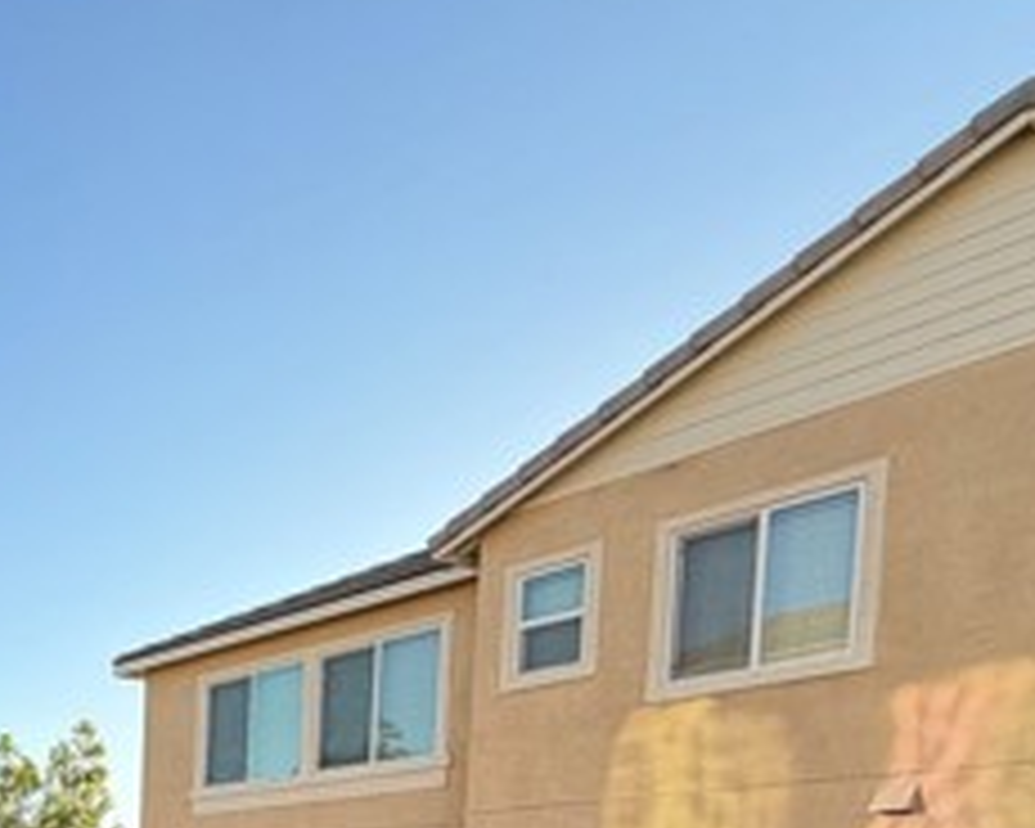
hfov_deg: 36.2
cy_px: 1012
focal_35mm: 38
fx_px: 1164
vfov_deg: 32.0
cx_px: -230
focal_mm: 2.22
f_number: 2.2
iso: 40
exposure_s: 1/502
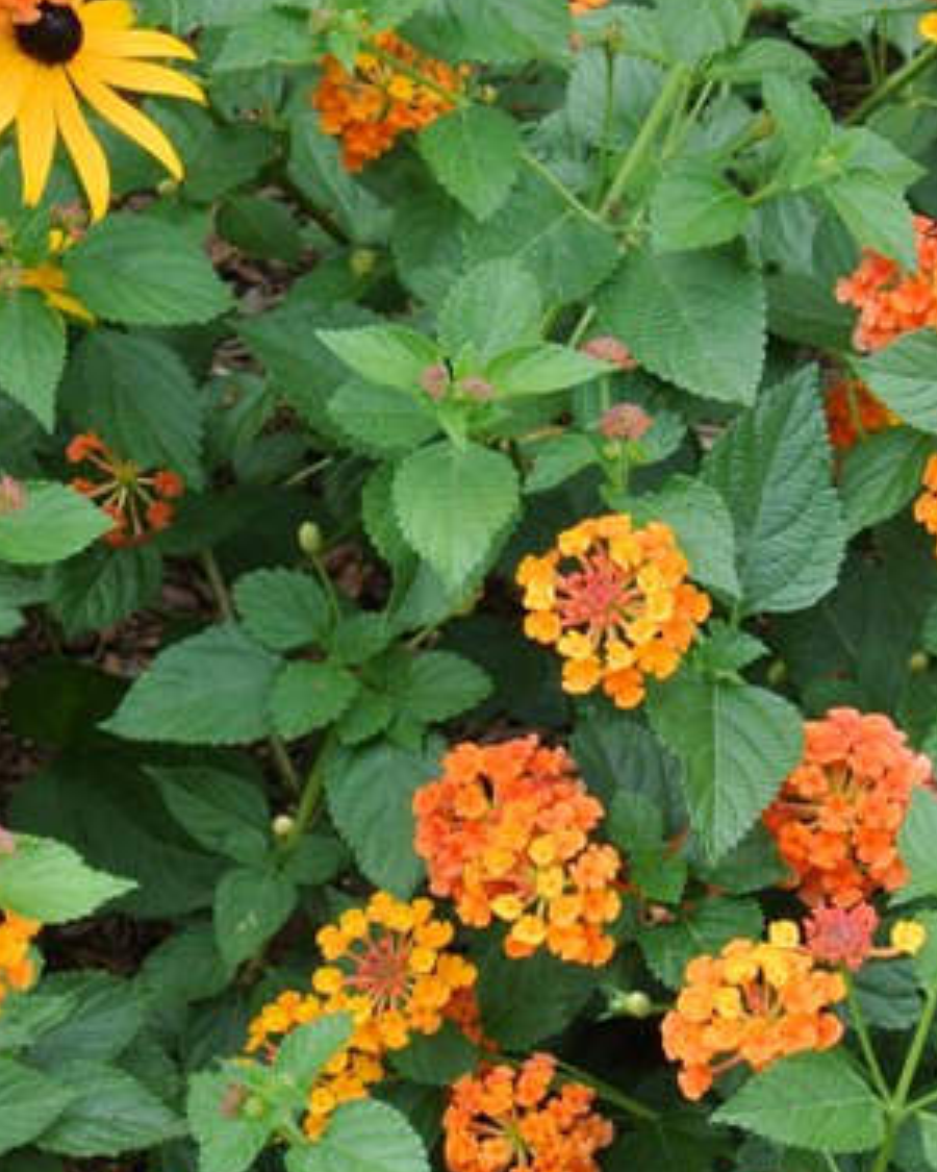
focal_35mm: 95
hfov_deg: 16.2
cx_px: 362
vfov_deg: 20.0
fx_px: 3293
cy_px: 880
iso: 100
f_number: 4
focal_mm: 14
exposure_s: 1/125
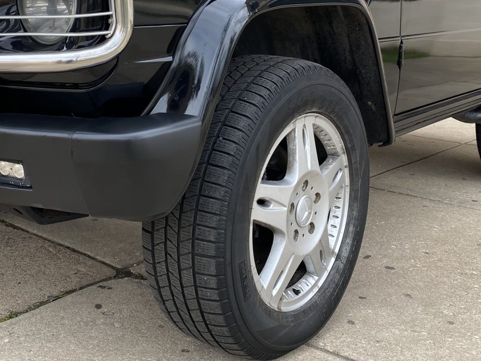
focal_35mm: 49
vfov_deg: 28.5
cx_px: 183
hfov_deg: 38.7
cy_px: 35
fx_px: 681
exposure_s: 1/376
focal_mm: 4.25
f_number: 1.8
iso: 32
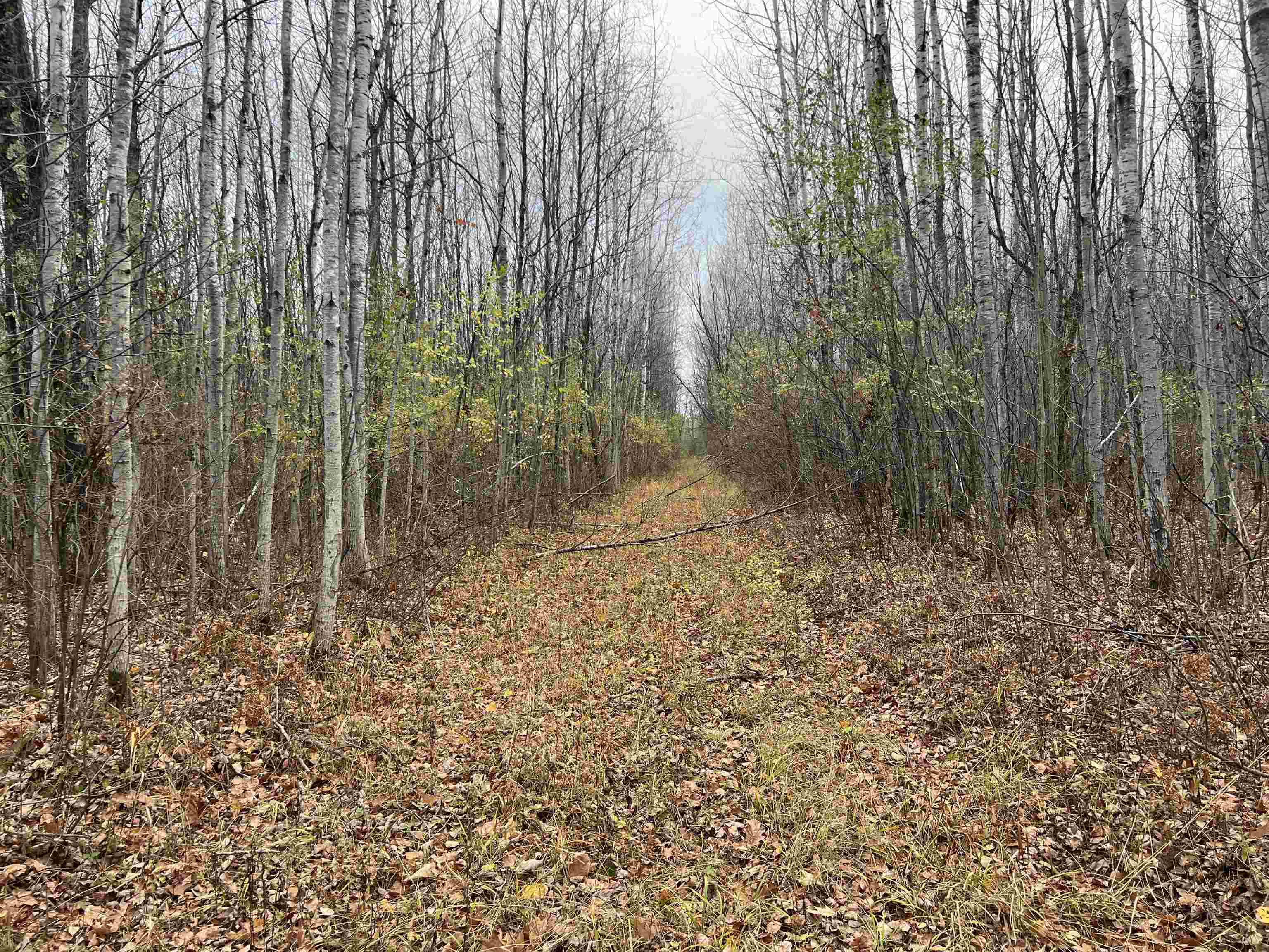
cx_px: 634
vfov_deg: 53.1
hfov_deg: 67.3
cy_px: 476
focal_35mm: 26
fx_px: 953
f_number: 1.5
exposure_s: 1/121
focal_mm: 5.7
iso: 64
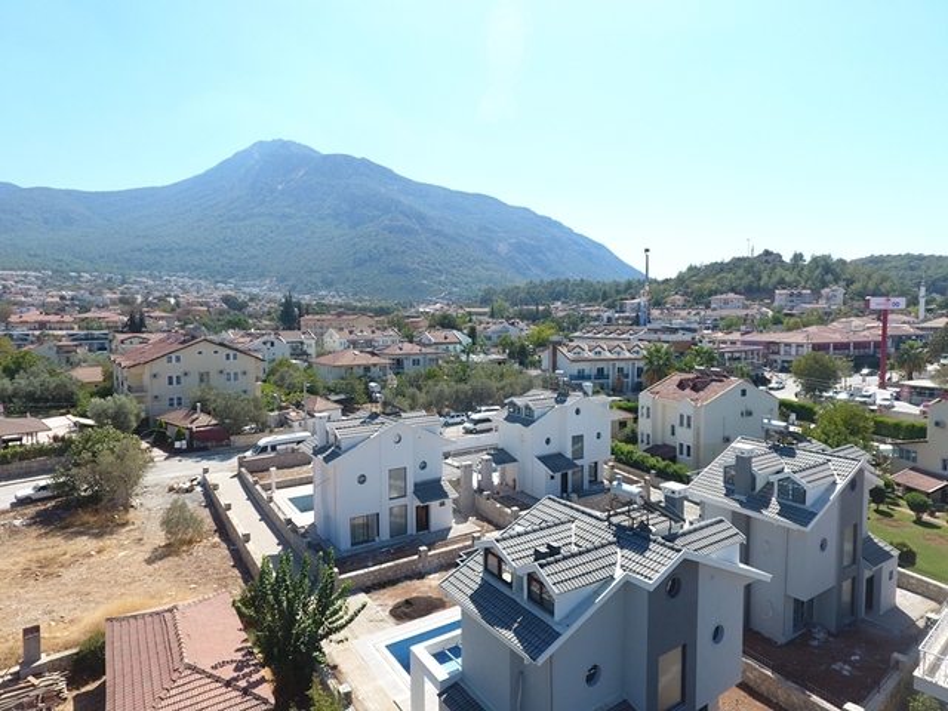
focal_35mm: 20
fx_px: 548
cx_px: 474
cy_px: 356
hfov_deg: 81.7
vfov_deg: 66.0
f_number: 2.8
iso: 100
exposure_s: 1/593
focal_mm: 3.61
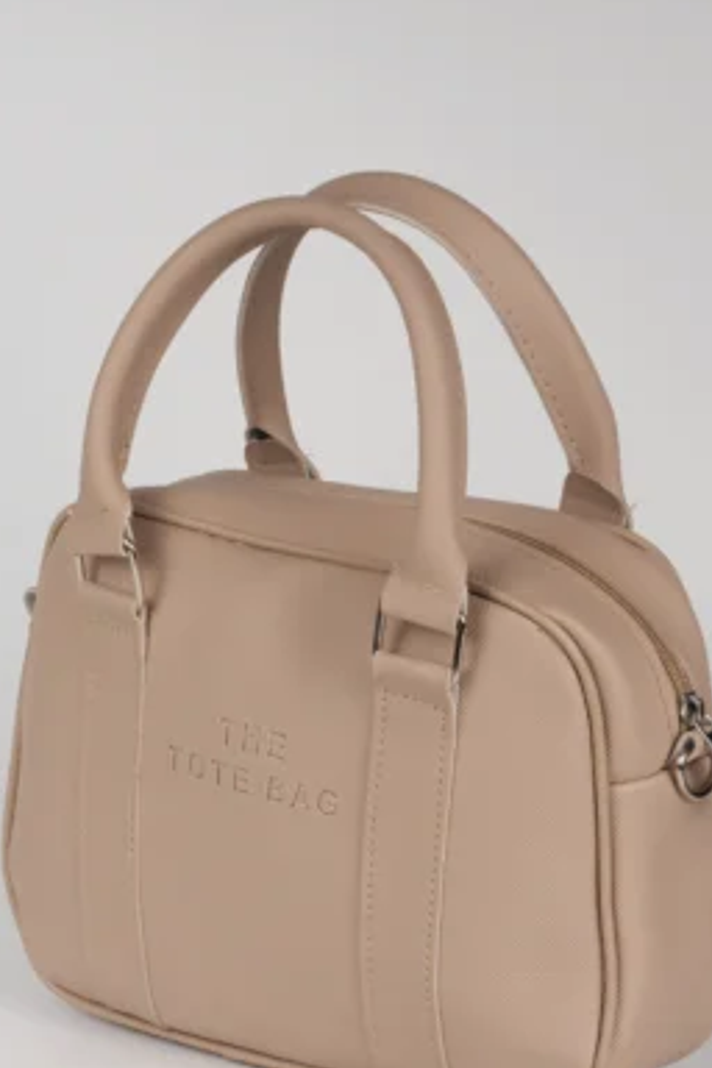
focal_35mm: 132
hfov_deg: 10.4
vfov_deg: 15.5
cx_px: 337
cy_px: 686
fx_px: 3916
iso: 160
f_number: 11
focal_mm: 50
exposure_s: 1/10
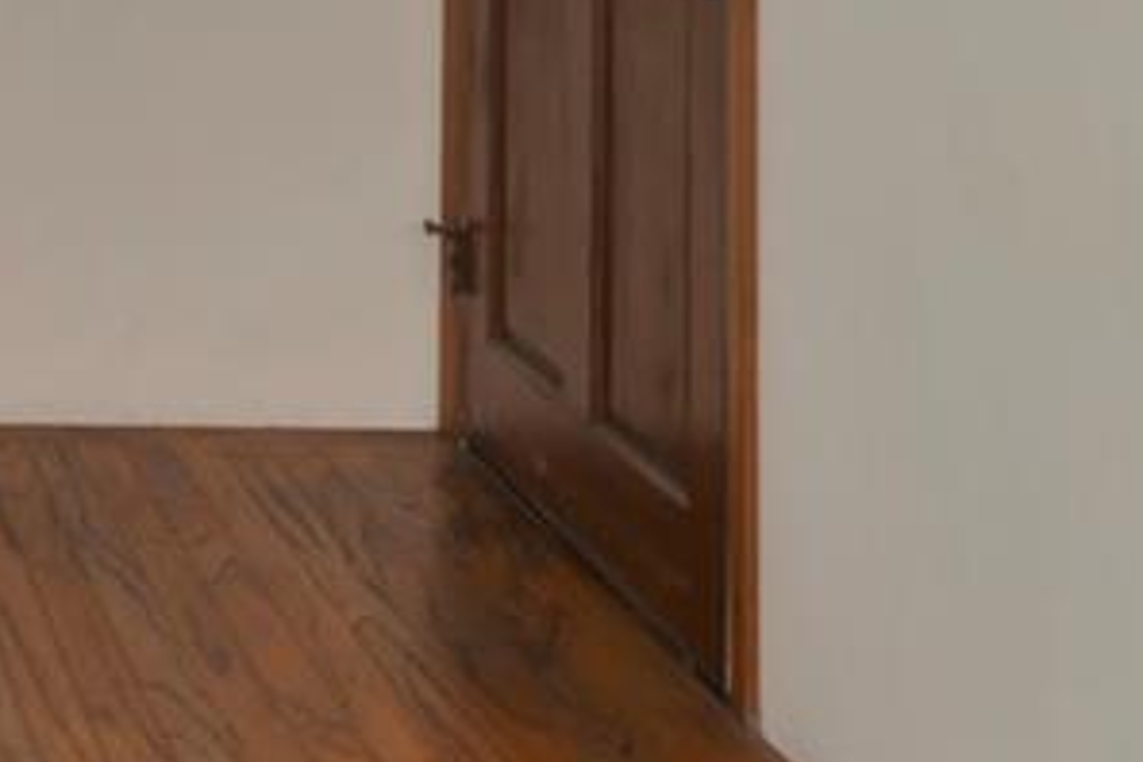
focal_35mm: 70
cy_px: -504
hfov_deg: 24.5
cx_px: -408
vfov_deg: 16.9
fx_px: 2222
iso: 400
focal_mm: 13
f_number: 6.3
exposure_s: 1/30
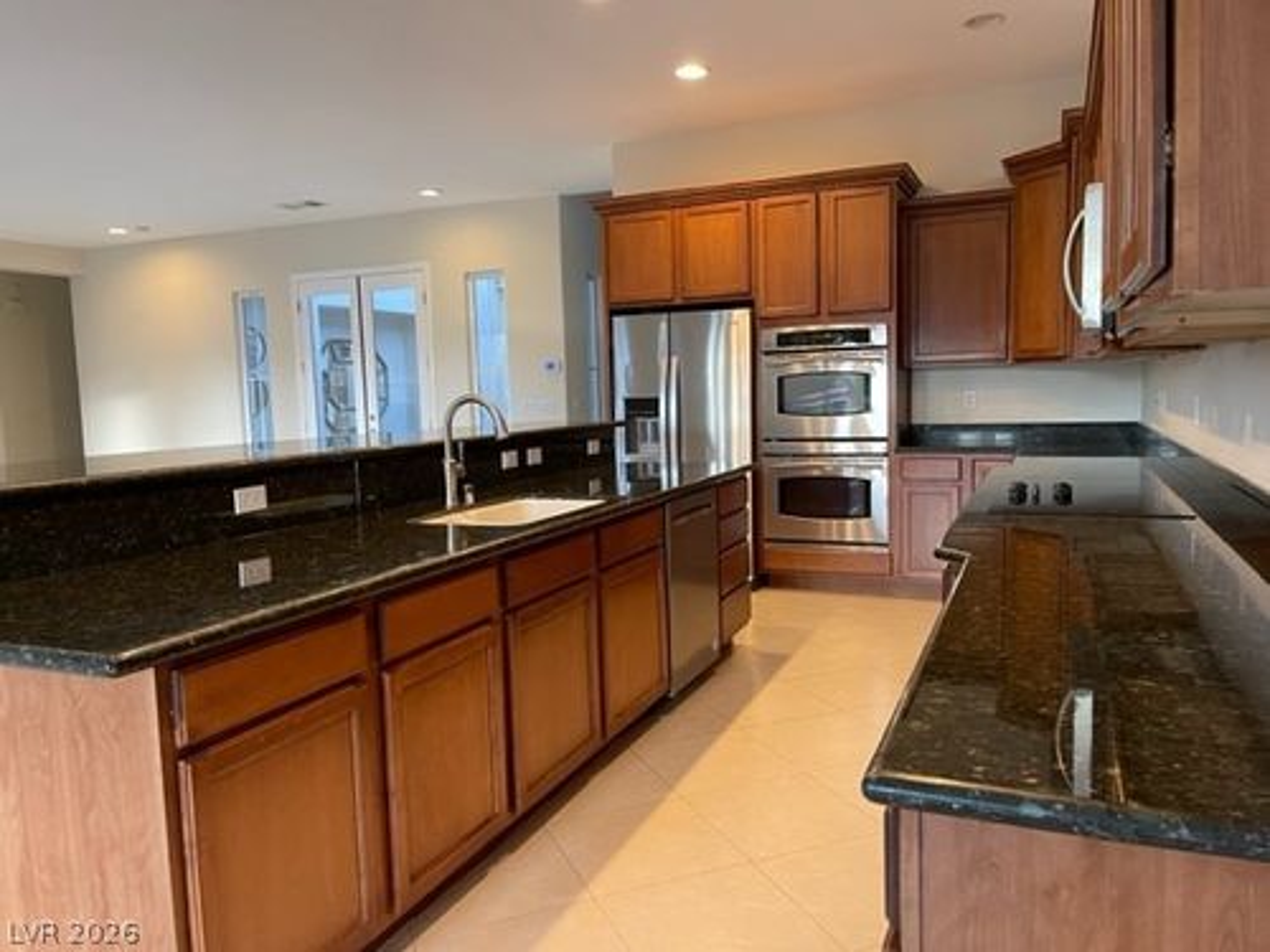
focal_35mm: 26
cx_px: 635
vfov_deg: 53.1
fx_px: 954
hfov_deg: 67.3
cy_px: 476
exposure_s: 1/60
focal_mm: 5.1
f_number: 1.6
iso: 125
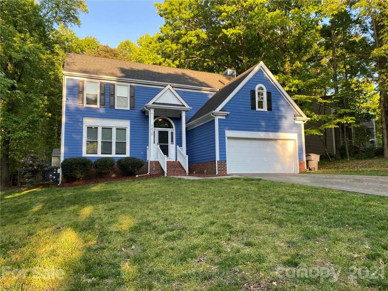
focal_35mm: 26
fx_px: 291
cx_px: 194
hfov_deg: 67.3
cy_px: 146
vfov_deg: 53.1
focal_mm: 4.2
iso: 32
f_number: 1.8
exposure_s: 1/167
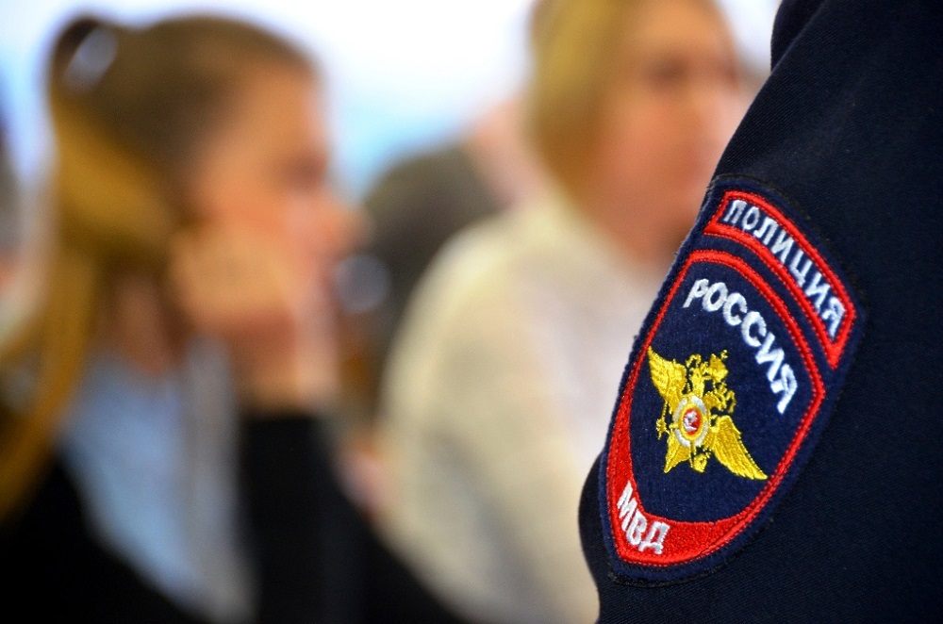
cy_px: 312
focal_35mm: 202
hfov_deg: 10.2
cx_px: 472
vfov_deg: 6.8
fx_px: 5293
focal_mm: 135
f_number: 5.6
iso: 800
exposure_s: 1/60
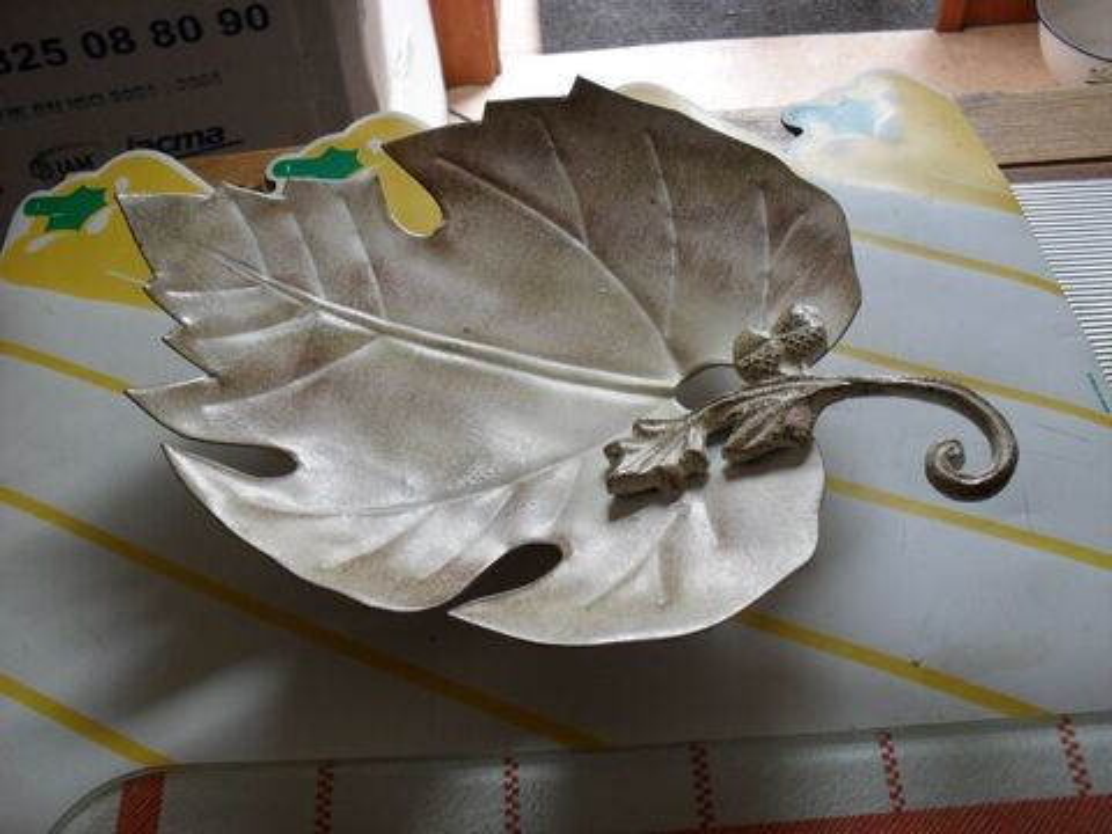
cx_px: 556
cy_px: 417
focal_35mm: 35
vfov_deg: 40.7
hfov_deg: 52.6
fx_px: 1124
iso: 100
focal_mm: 6.3
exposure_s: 1/60
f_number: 3.2
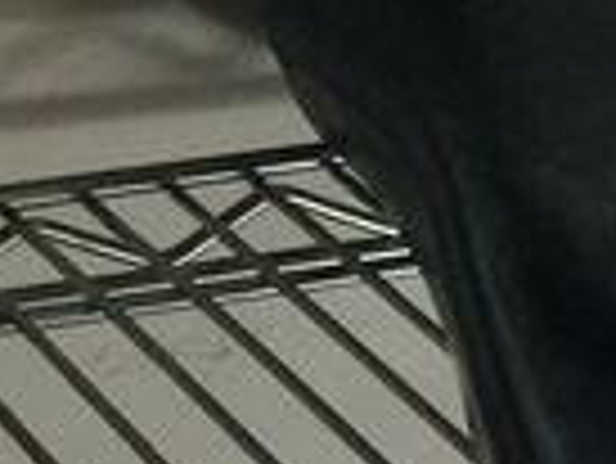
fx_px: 3509
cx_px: 1799
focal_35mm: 197
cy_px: 1439
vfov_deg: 6.8
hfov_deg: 8.5
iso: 50
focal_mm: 4.12
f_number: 2.2
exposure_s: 1/30
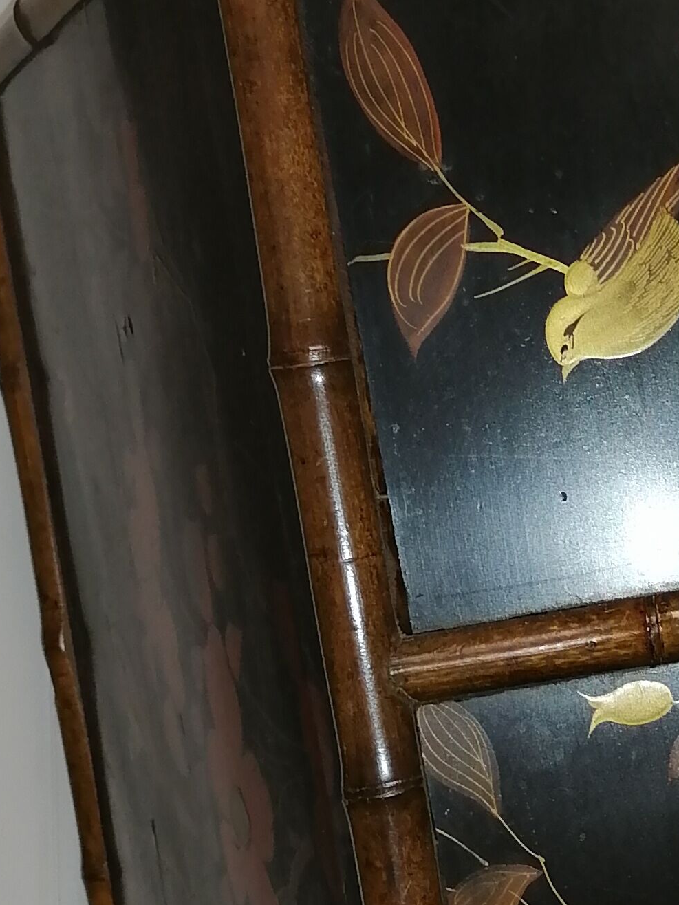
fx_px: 2066
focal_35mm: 79
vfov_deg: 24.7
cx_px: 813
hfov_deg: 17.8
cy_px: 549
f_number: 1.8
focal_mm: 5.4
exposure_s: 1/50
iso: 100
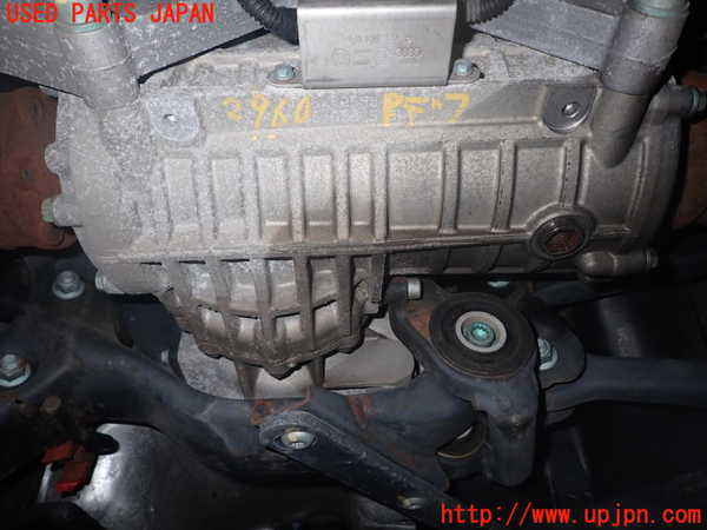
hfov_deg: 69.4
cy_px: 265
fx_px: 511
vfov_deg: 54.9
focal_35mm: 25
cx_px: 354
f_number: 5.6
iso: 200
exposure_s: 1/30
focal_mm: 4.5
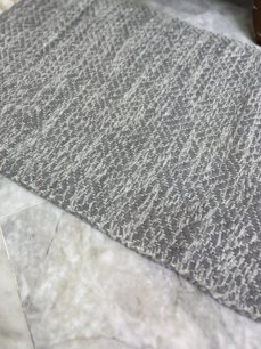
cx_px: 106
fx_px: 342
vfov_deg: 53.4
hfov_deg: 41.6
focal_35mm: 34
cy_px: 130
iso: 100
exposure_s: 1/100
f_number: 1.6
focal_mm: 5.96
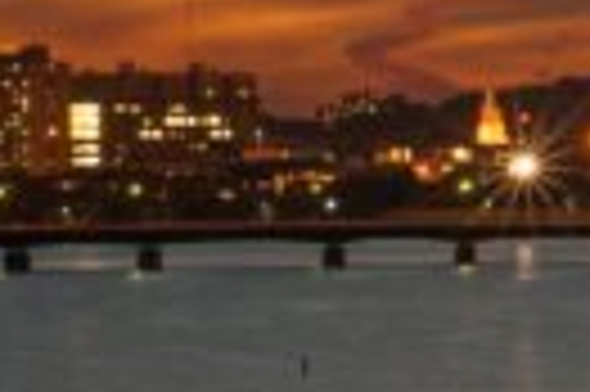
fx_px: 7677
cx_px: 2189
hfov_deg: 4.1
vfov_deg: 2.9
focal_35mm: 469
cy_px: 11
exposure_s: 5
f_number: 14
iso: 200
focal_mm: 60
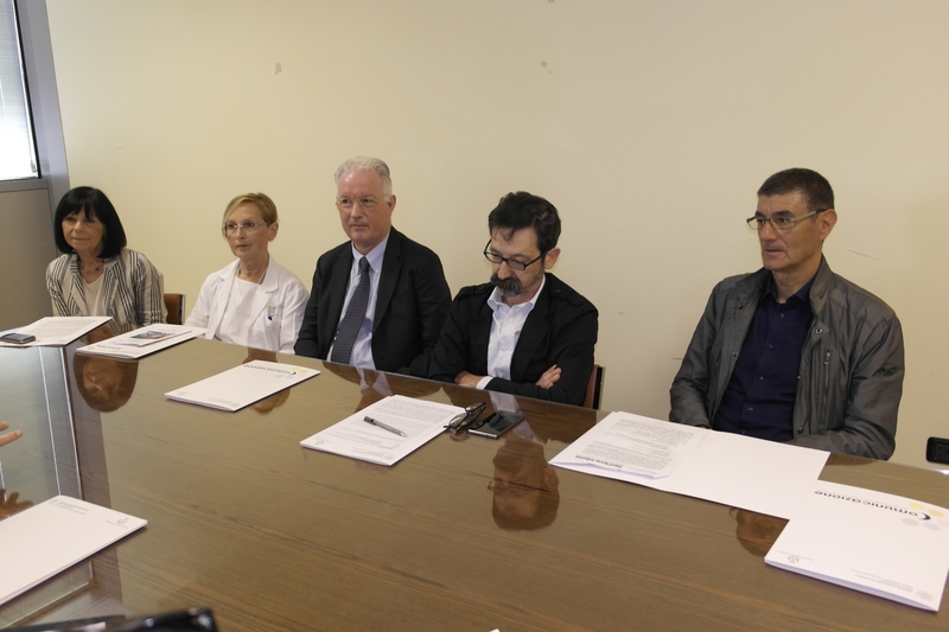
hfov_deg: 61.9
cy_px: 316
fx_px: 791
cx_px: 474
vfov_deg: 43.6
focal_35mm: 30
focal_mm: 20
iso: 400
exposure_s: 1/60
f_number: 3.5
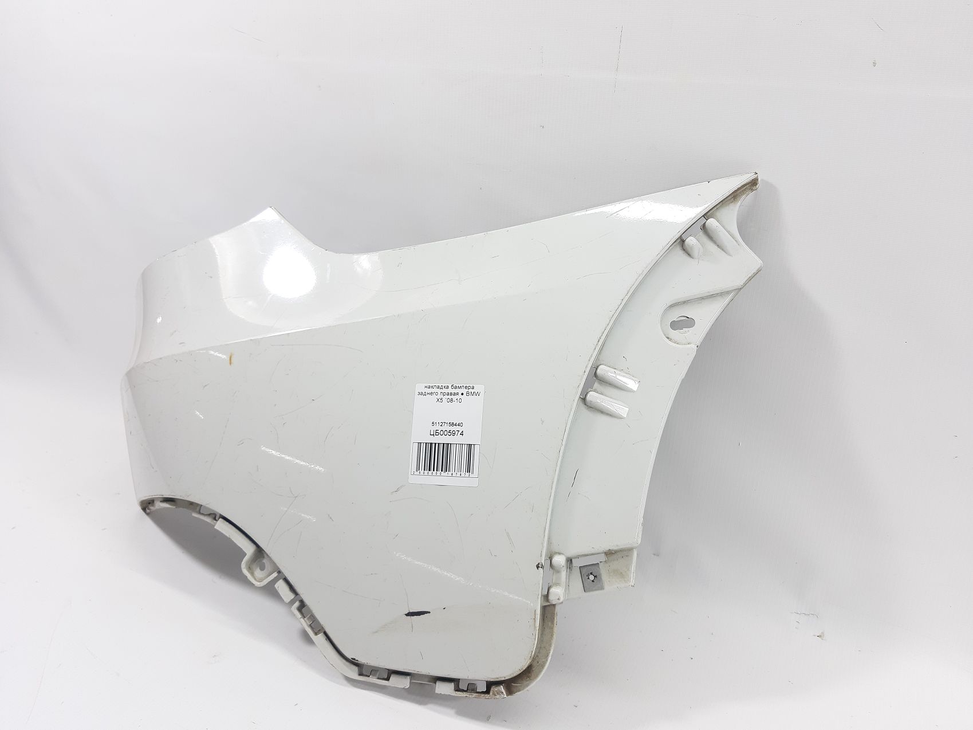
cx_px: 486
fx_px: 759
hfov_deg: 65.3
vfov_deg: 51.3
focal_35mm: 27
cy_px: 365
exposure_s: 1/50
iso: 50
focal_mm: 3.93
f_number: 1.7
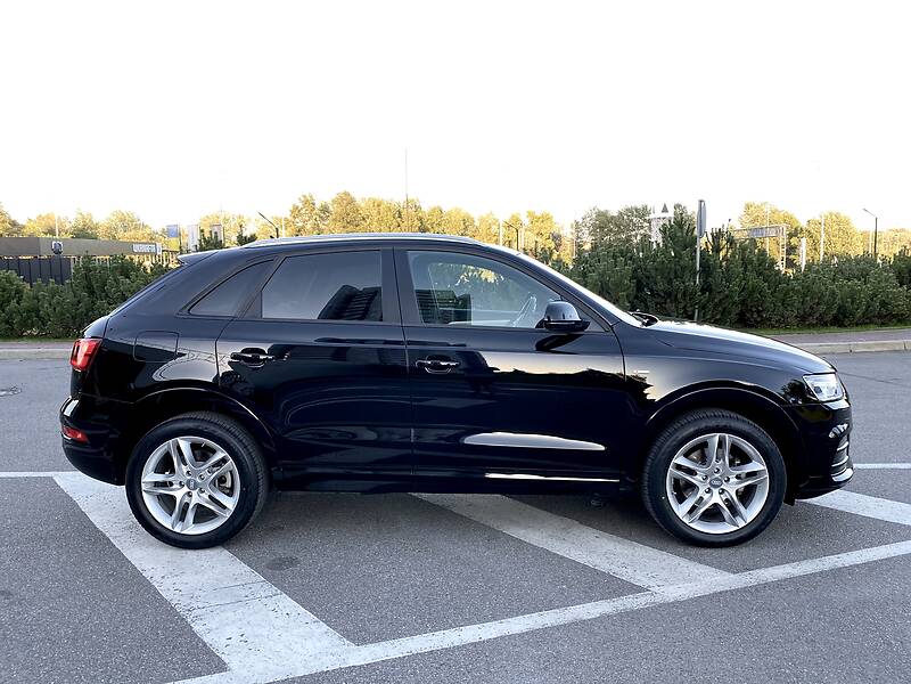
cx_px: 456
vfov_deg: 53.1
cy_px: 342
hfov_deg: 67.3
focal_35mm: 26
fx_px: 684
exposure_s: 1/122
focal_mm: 4.2
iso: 64
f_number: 1.8
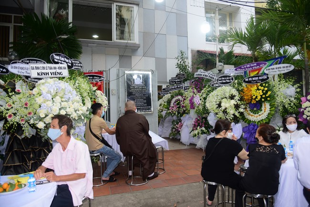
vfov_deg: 53.2
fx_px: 207
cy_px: 104
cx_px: 155
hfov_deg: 73.7
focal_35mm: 24
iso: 500
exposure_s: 1/80
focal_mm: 24
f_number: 4
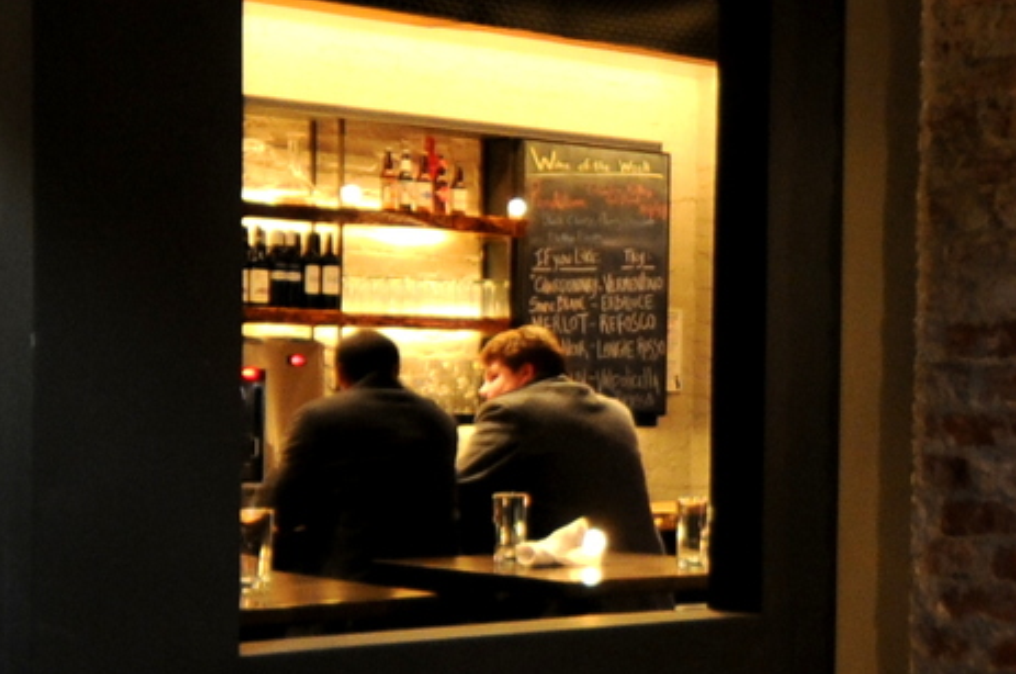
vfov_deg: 16.8
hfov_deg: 24.6
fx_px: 2282
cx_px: 838
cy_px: 400
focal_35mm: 81
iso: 320
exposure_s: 1.6
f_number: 3.5
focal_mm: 10
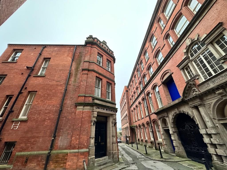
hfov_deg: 102.1
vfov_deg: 85.7
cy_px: 85
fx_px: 92
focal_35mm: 14
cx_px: 114
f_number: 2.2
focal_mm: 2.22
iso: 125
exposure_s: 1/99
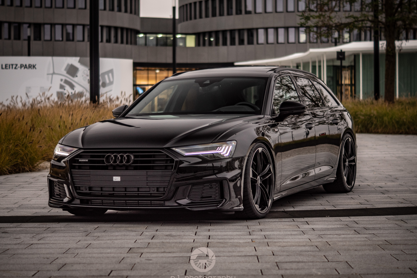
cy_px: 120
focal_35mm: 87
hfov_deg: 23.4
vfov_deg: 15.7
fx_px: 1008
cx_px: 198
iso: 250
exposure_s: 1/90
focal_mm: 50
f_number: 1.8
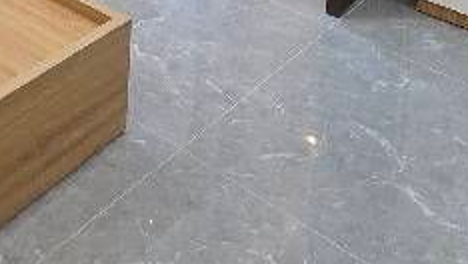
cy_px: -308
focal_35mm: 62
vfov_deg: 14.8
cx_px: 14
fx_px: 770
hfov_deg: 31.6
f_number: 1.9
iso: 250
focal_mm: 2.2
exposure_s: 1/101
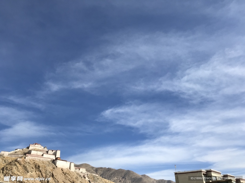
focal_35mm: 28
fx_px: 198
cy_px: 92
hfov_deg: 63.4
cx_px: 122
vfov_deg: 49.7
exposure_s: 1/2907
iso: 20
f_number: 1.8
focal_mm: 3.99
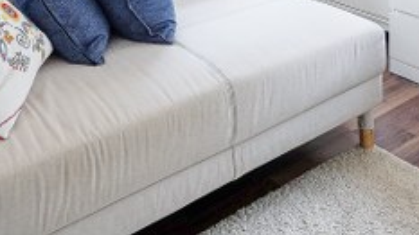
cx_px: 331
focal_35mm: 54
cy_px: -146
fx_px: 600
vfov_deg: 18.8
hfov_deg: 37.2
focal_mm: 10
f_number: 4
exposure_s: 1/60
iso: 400
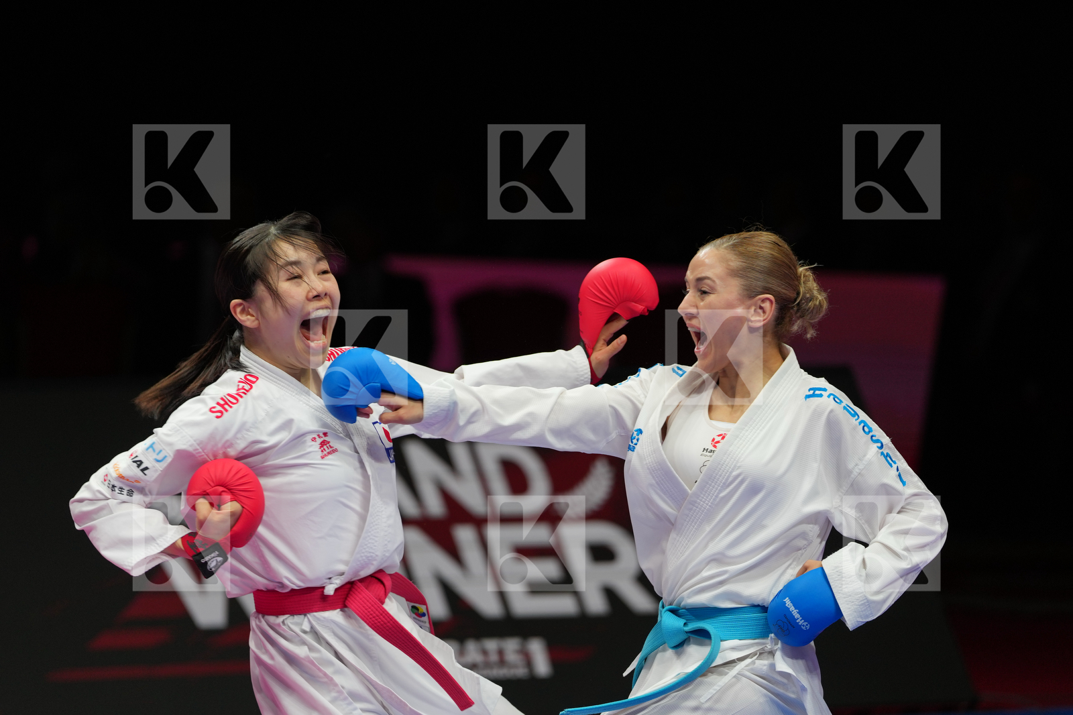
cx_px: 536
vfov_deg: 5.0
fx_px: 8135
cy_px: 358
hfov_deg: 7.5
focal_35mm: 273
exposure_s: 1/1000
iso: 400
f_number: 2.8
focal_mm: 182
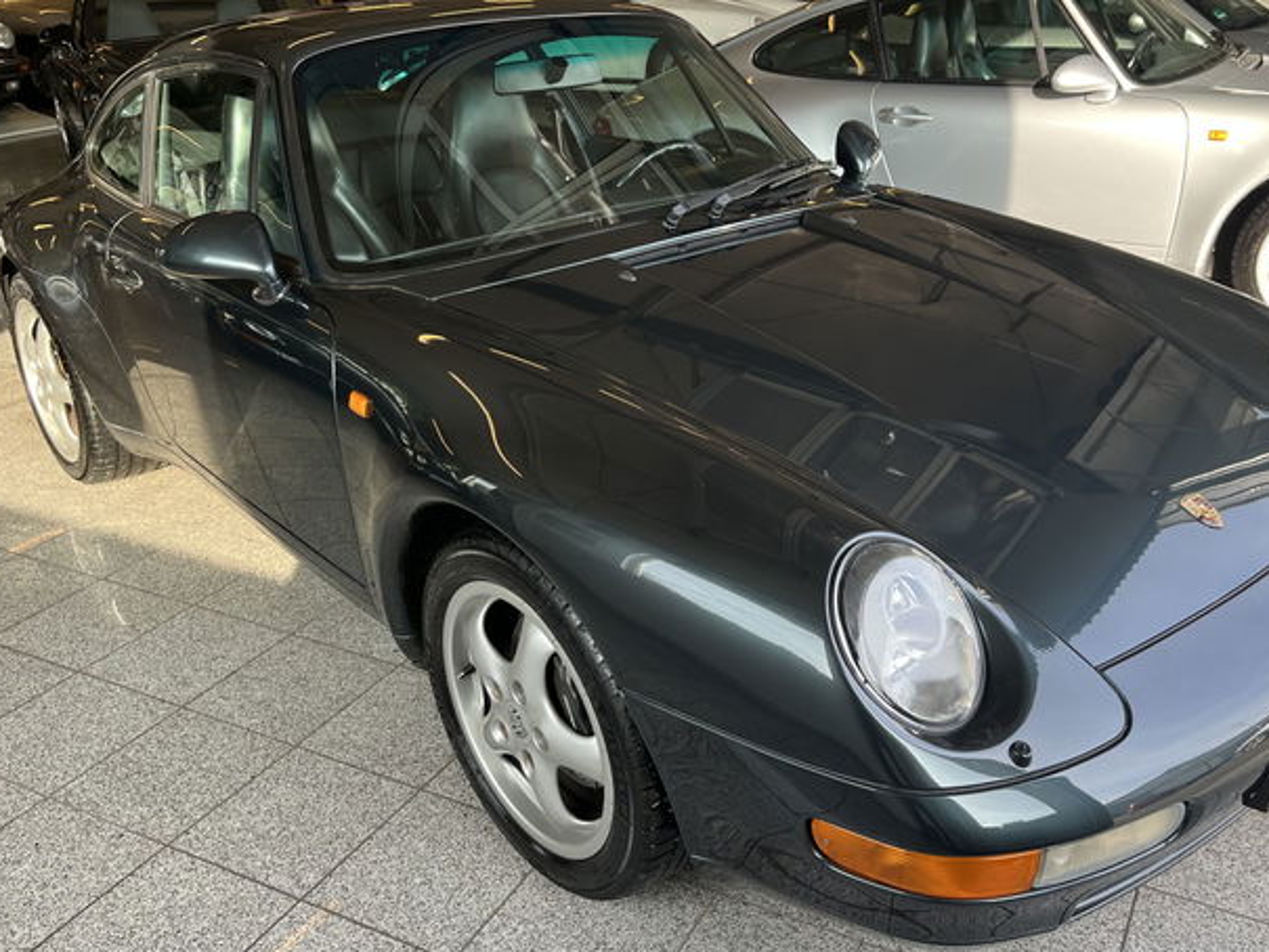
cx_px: 711
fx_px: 1210
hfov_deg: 55.2
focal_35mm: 33
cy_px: 470
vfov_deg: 43.0
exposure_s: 1/170
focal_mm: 5.1
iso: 40
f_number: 1.6
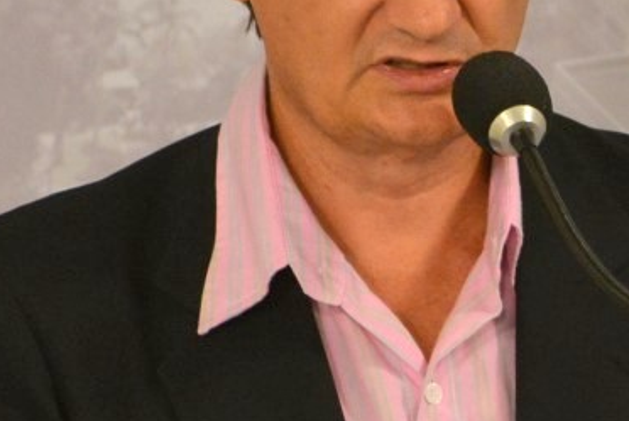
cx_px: 671
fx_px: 20519
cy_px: 233
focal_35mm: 1173
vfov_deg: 1.2
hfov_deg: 1.8
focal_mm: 180
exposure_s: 1/125
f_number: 5.3
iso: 1600
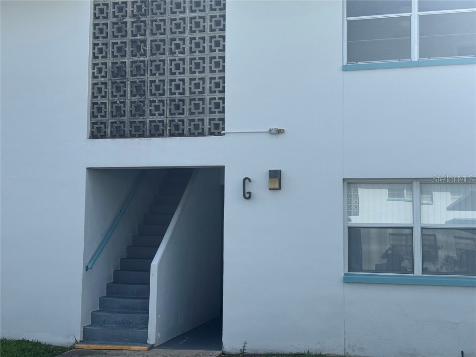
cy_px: 178
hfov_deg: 39.7
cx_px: 238
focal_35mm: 48
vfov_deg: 30.3
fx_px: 660
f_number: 1.78
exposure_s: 1/3610
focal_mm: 6.76
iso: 64
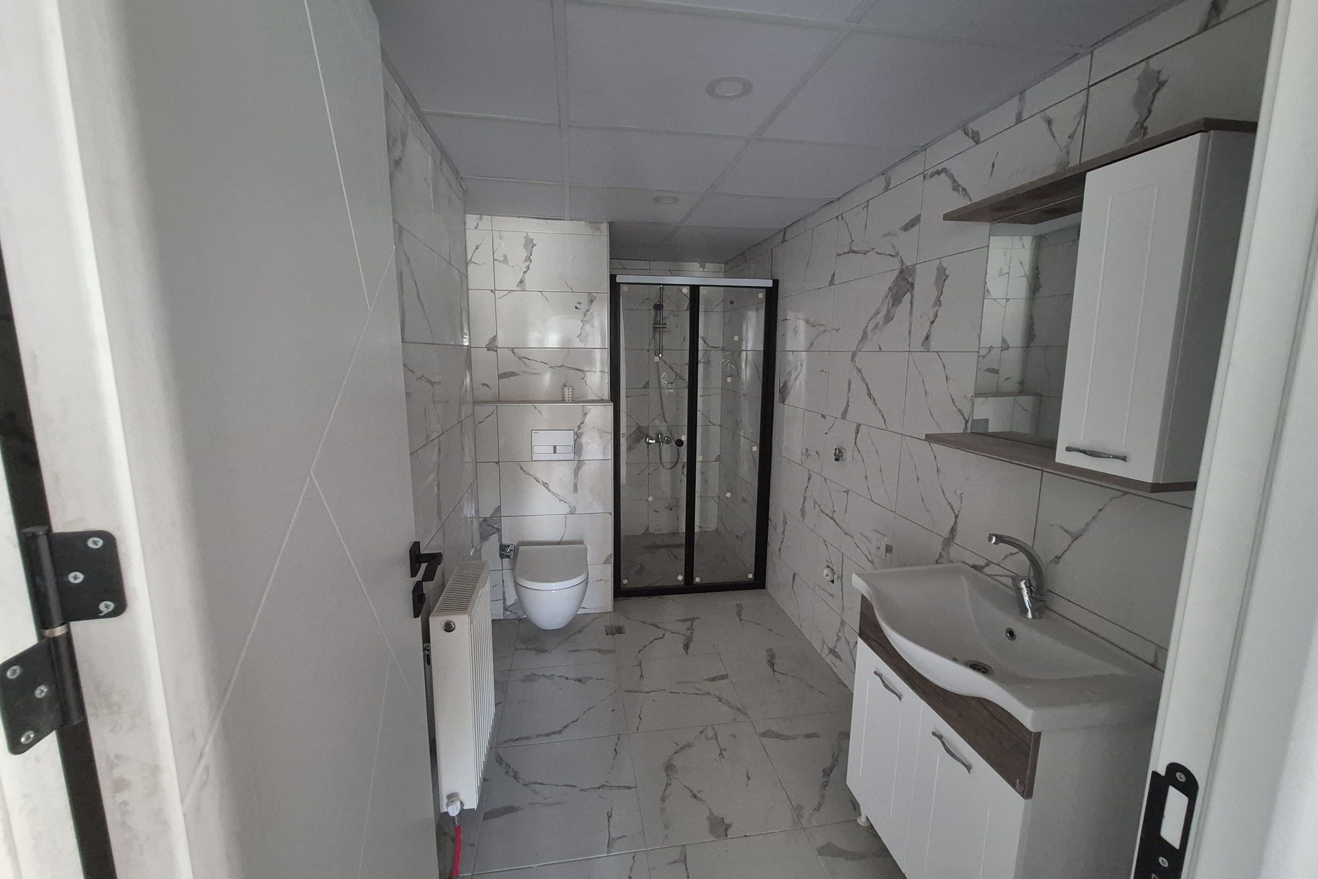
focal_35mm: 14
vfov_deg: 81.2
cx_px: 666
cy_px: 431
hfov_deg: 104.3
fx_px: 512
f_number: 2.2
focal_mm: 1.74
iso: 1250
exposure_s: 1/50
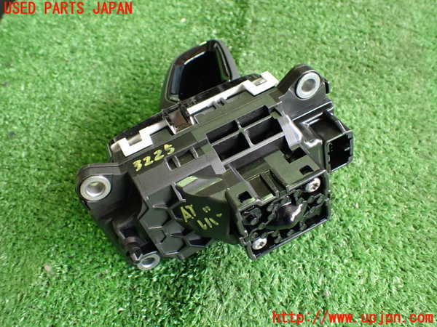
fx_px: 379
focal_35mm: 30
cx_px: 218
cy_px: 164
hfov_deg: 60.0
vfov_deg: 46.8
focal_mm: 5.4
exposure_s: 1/80
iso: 800
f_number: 2.3
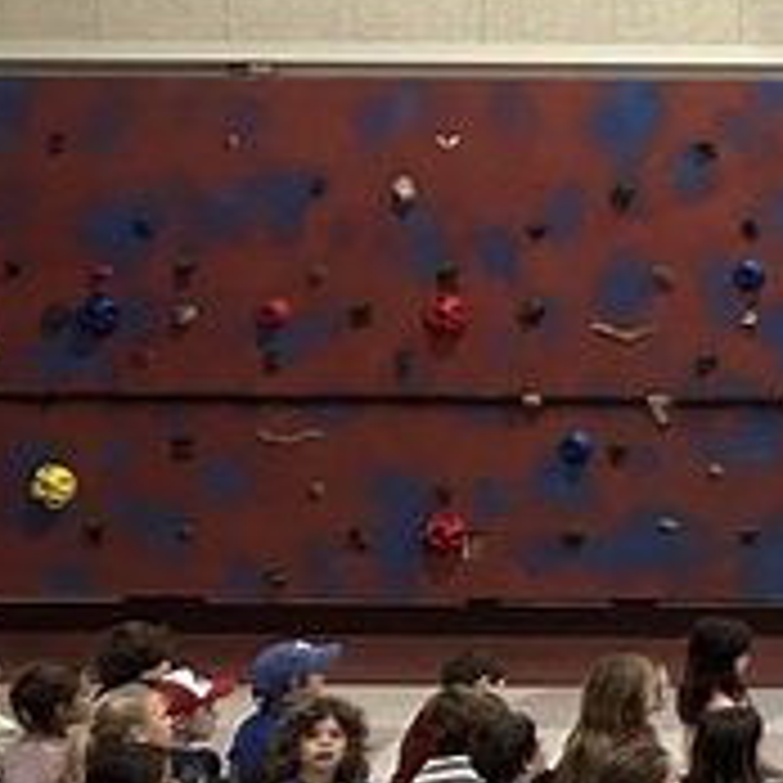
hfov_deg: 10.9
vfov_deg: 12.9
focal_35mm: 135
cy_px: 153
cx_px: 1912
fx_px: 3455
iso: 250
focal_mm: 5.7
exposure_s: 1/60
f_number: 1.5
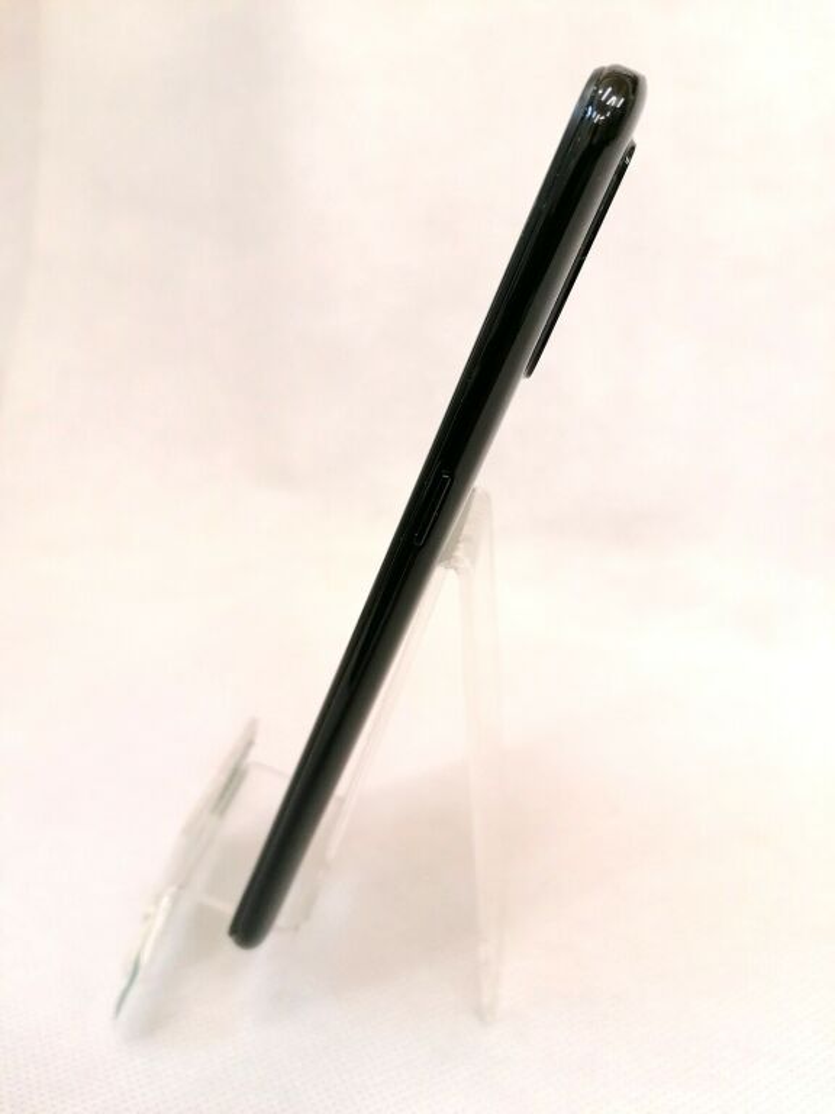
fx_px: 868
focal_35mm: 27
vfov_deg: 65.3
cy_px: 557
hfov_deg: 51.4
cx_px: 418
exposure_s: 1/33.3
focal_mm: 4.75
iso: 160
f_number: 1.8
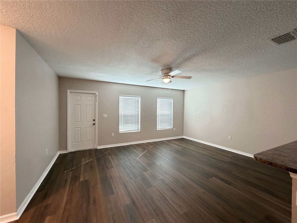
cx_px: 148
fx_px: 120
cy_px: 112
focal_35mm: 14
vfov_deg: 85.7
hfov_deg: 102.1
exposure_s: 1/60
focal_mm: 2.22
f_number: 2.2
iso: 250
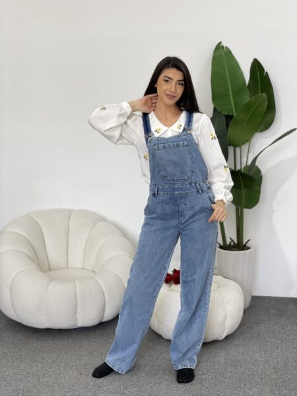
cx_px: 148
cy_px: 198
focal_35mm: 52
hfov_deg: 28.0
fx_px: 595
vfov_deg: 36.8
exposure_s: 1/122
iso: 50
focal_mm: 6
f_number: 2
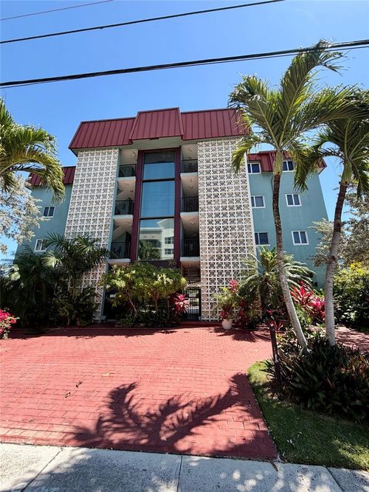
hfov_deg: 85.7
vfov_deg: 102.1
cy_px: 246
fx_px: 199
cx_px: 184
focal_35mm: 14
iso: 40
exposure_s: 1/770
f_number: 2.2
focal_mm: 2.22
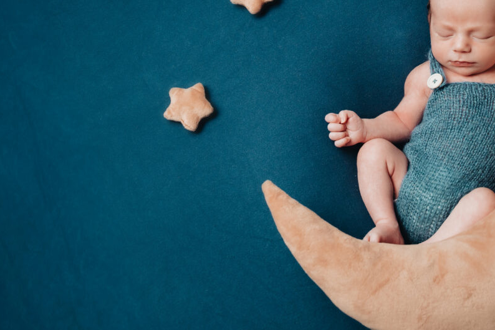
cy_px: 79
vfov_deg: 22.8
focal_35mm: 59
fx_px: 811
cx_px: 392
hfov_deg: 33.0
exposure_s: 1/160
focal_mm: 30.5
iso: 400
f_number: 3.5
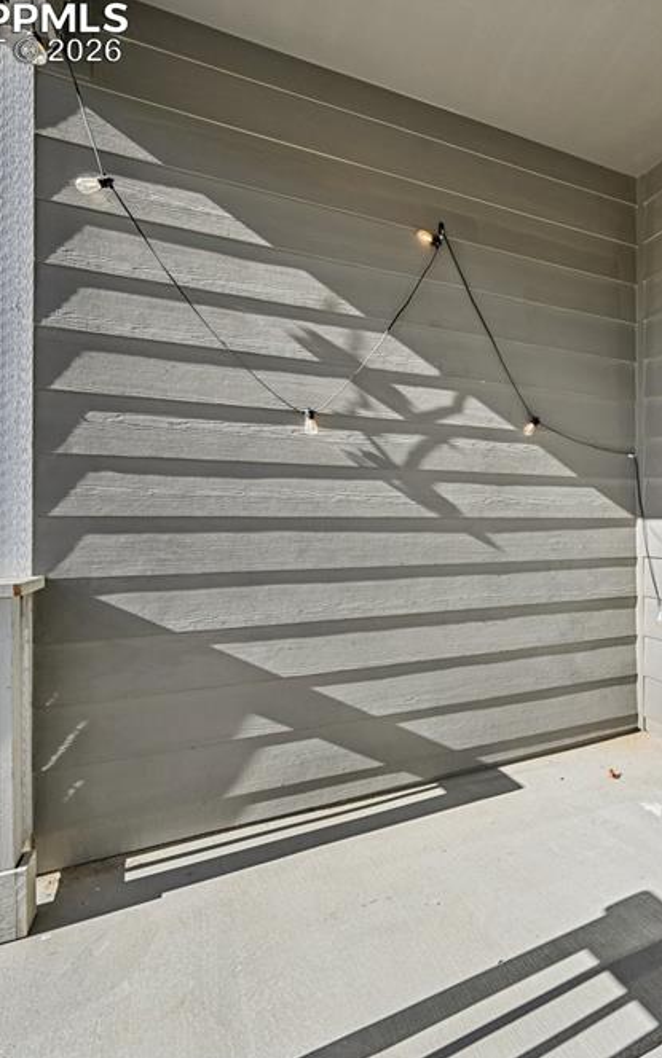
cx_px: 625
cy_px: 518
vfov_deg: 79.6
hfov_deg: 47.9
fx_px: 635
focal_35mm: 22
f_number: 8
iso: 64
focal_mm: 14
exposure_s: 1/100
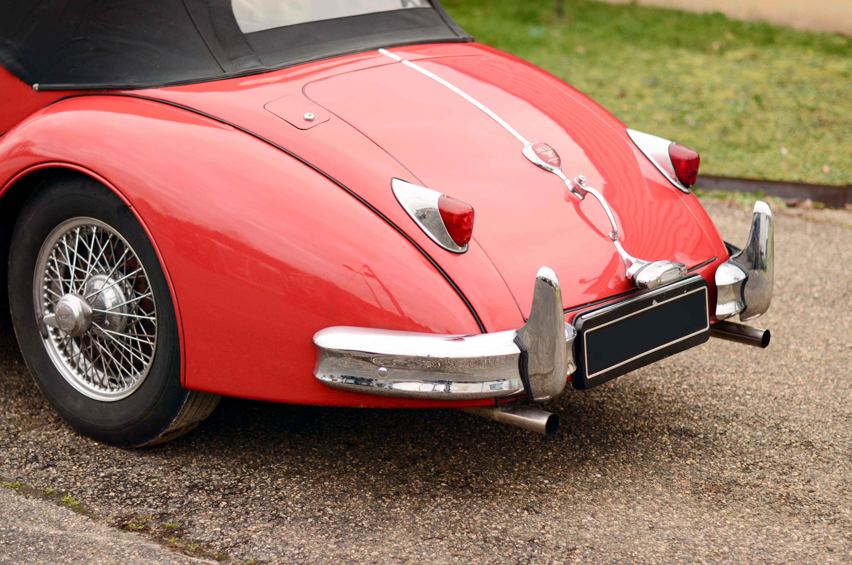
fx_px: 1771
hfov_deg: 27.0
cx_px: 426
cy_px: 282
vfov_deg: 18.1
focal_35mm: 75
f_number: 2
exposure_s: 1/1600
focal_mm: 50
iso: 320
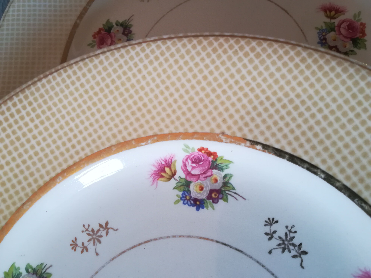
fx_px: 279
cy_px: 139
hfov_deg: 67.3
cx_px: 186
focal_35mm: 26
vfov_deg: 53.1
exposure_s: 1/33.3
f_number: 2.2
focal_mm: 3.83
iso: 320
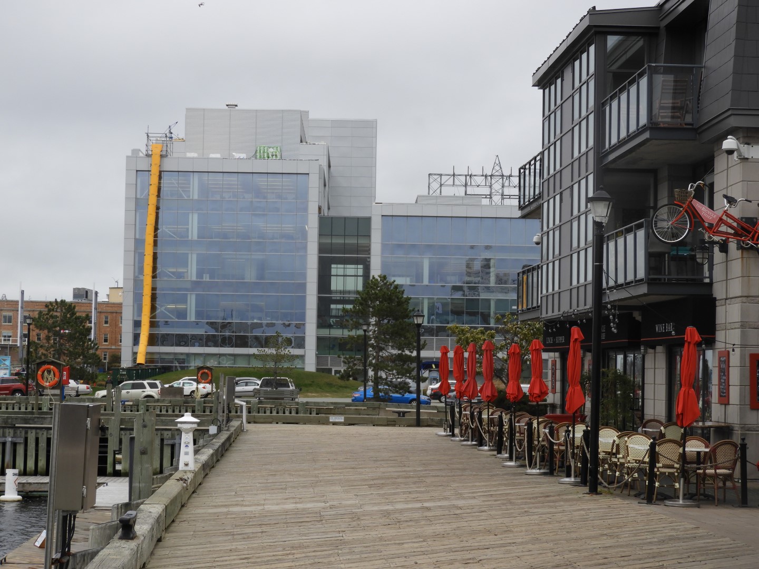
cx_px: 380
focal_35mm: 80
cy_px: 284
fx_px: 1754
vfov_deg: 18.4
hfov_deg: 24.4
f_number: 4.5
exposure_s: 1/200
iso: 100
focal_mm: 14.3
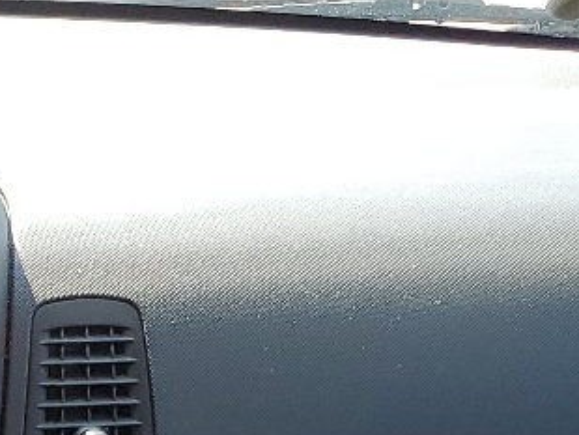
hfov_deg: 13.9
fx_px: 2243
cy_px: 1109
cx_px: -267
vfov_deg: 9.6
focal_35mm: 134
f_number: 1.5
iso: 50
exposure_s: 1/208
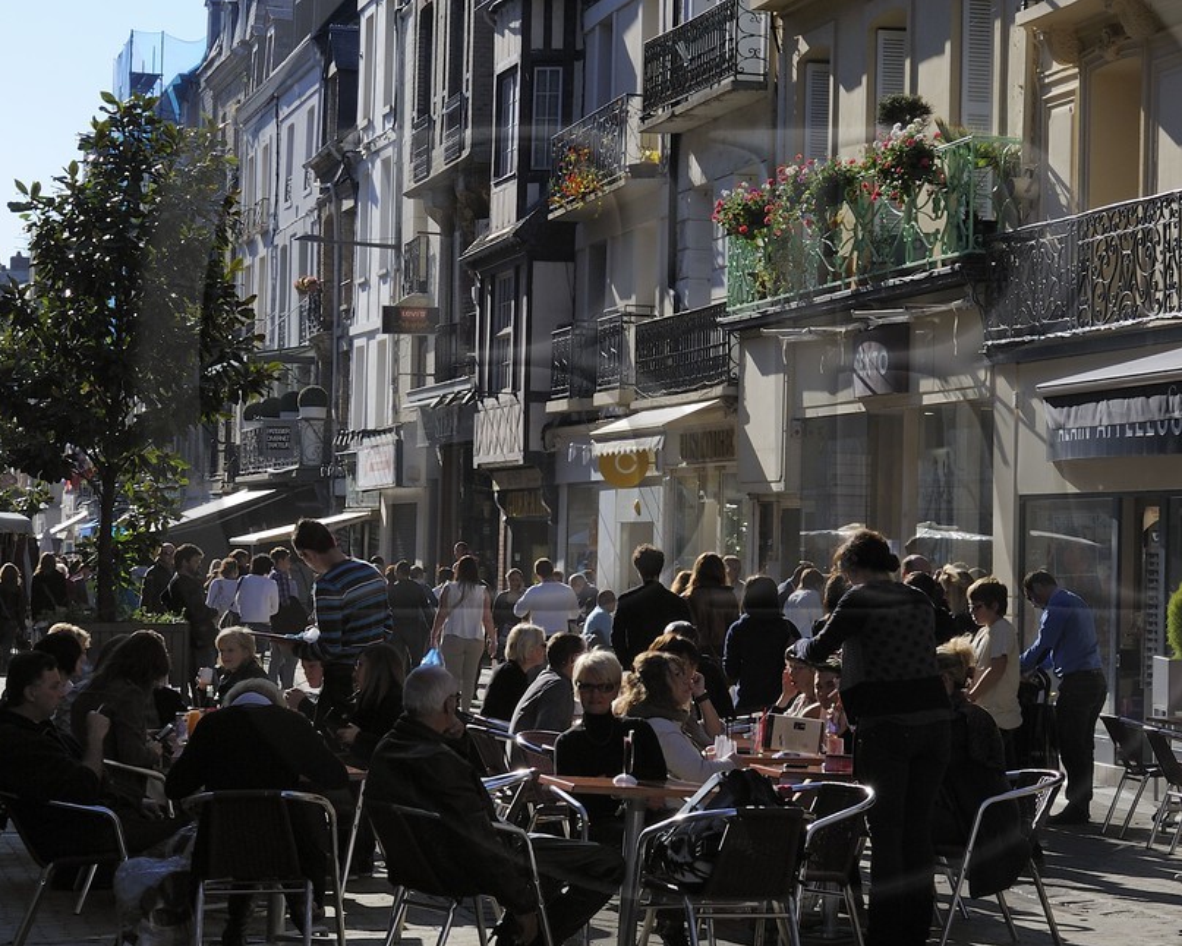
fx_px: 3254
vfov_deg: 16.5
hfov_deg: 20.5
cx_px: 738
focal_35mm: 93
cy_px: 370
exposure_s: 1/250
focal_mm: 50
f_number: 10
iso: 200
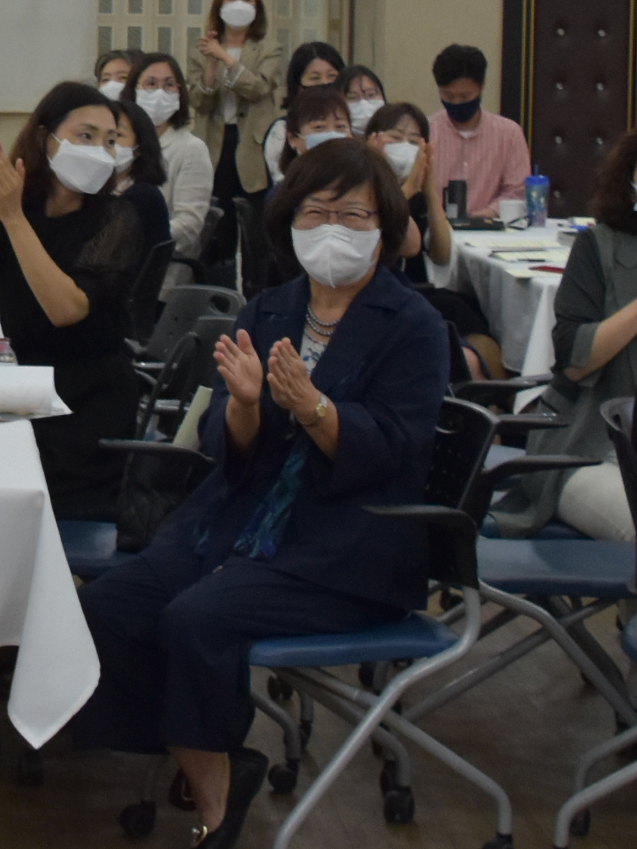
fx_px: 2772
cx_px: -168
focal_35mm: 113
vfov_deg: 17.0
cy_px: -28
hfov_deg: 12.7
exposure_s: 1/125
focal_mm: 18
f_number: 5.6
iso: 1000
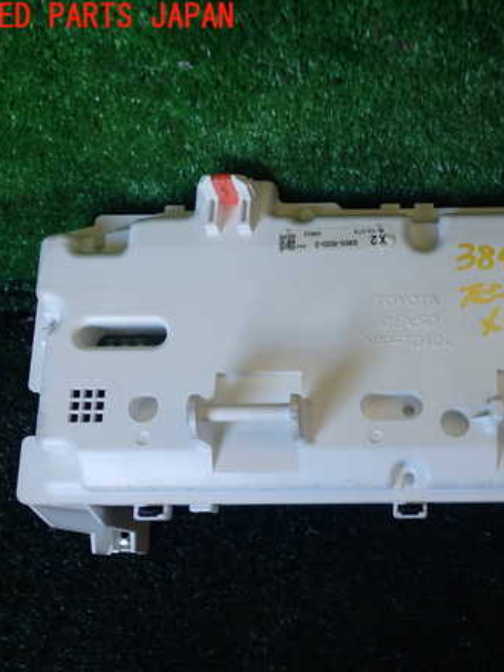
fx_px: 796
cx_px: 415
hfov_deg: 33.9
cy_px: 343
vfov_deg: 45.8
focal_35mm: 41
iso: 125
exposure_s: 1/60
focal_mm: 5.4
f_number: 2.3
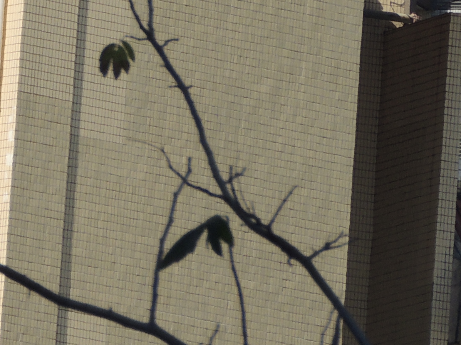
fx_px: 14099
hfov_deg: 1.9
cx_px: -239
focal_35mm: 1059
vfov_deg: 1.4
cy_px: -200
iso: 100
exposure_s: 1/800
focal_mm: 49
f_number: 4.7
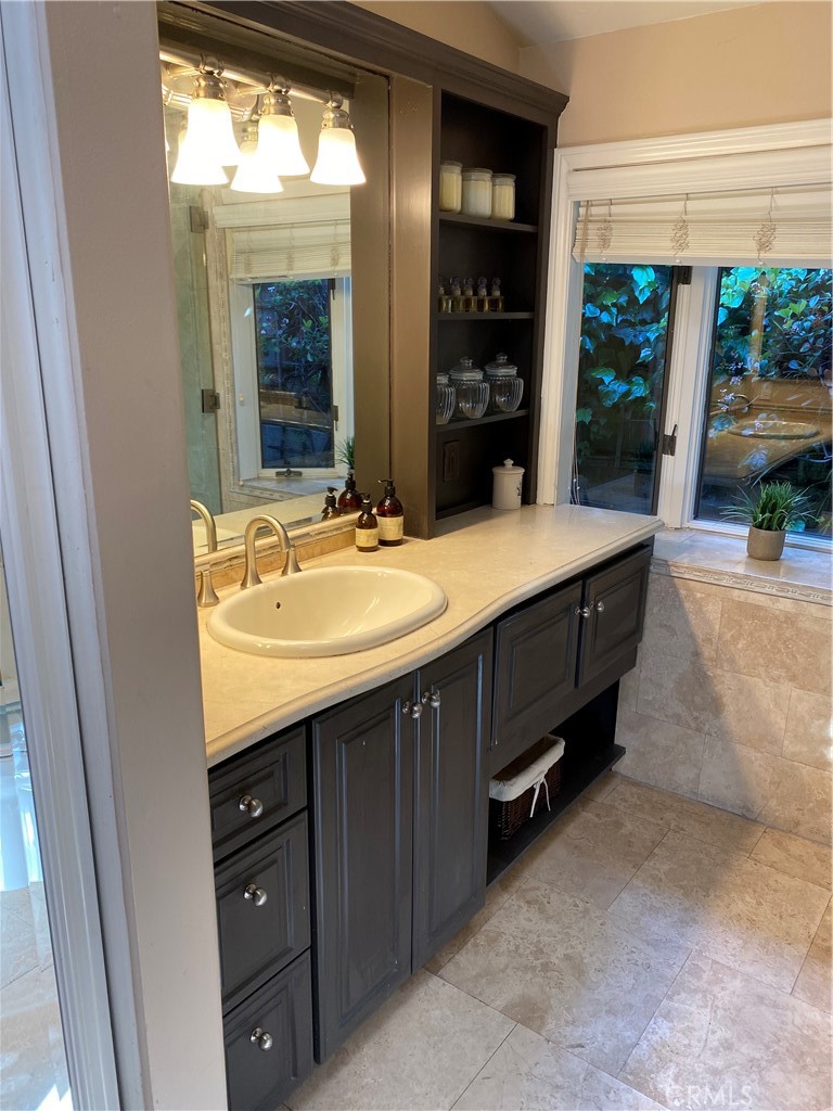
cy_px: 556
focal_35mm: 26
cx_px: 416
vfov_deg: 67.3
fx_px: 834
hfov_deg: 53.1
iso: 80
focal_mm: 4.25
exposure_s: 1/60
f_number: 1.8
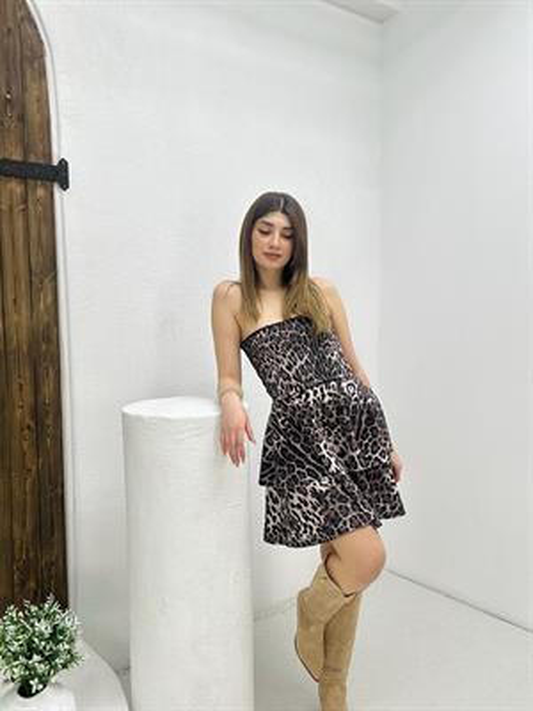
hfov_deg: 46.8
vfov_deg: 60.0
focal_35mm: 30
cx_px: 266
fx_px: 616
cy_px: 356
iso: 32
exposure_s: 1/100
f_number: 1.9
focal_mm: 2.69
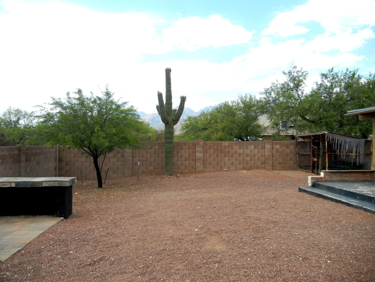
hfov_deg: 60.0
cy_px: 141
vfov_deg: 46.8
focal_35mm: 30
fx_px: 325
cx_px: 188
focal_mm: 5.4
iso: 160
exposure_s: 1/335
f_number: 7
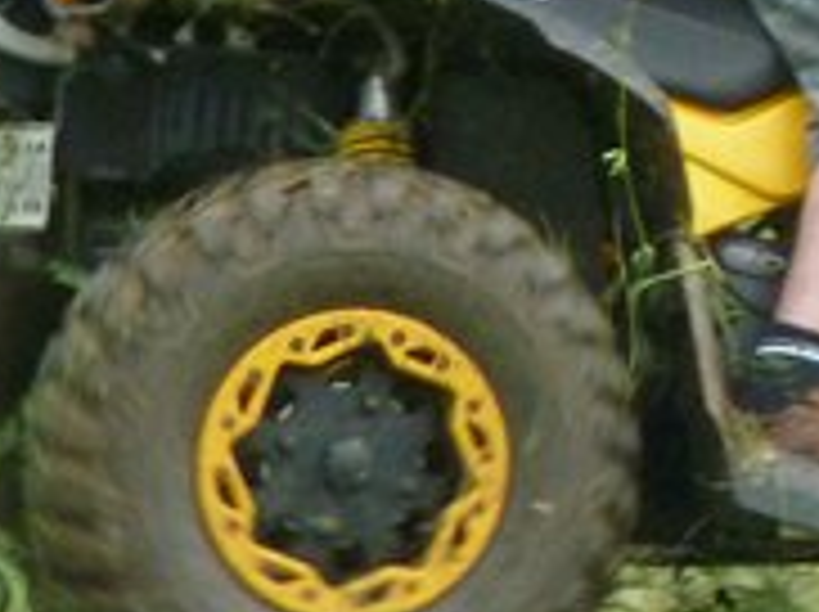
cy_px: -302
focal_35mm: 1385
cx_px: 1008
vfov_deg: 1.1
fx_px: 32725
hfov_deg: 1.4
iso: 400
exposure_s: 1/250
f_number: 4.9
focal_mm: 49.2
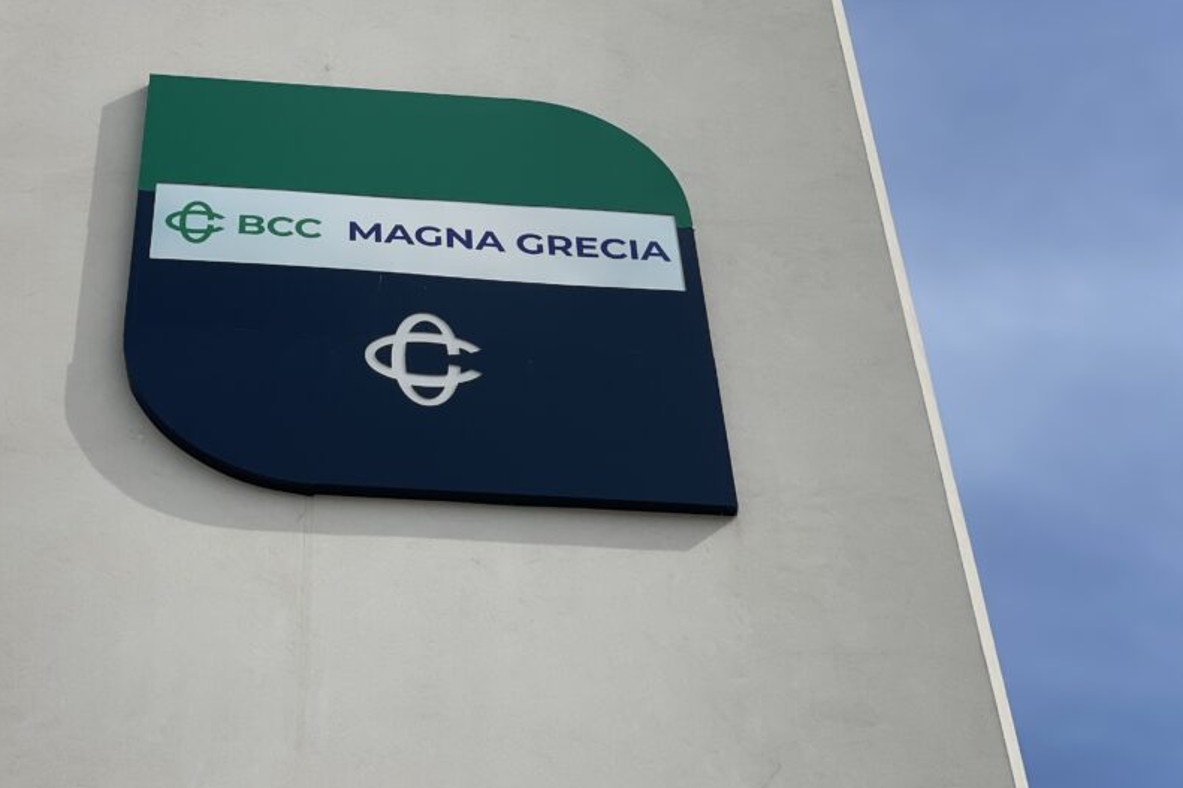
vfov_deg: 19.4
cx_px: 438
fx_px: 2300
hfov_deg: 28.7
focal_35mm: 70
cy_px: 308
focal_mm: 6
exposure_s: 1/3690
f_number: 2
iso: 32
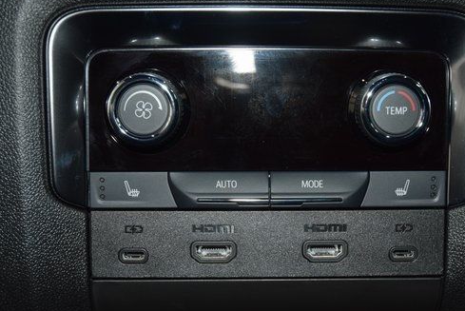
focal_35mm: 69
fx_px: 888
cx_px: 274
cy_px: 175
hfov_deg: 29.3
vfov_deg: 19.9
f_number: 4.2
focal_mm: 35
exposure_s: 1/30
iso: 560
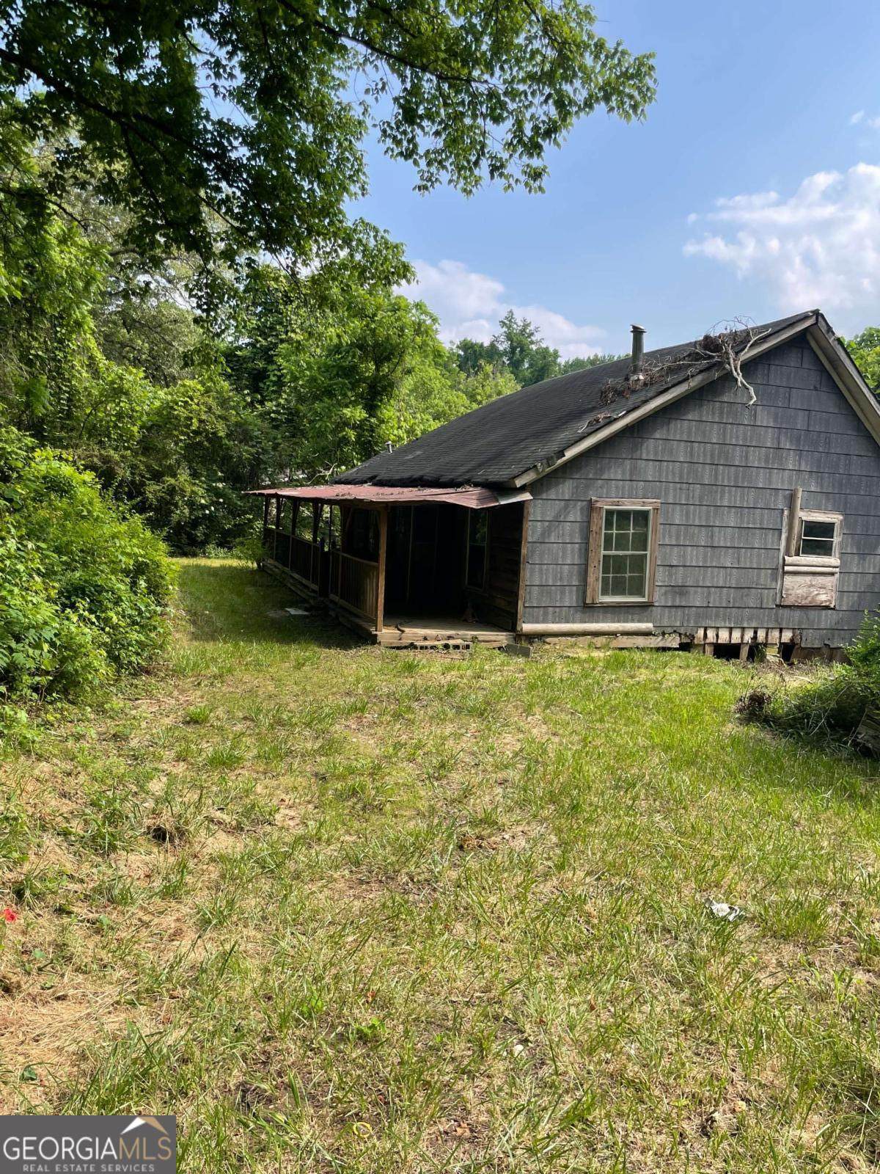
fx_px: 881
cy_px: 587
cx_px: 440
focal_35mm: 26
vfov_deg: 67.3
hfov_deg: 53.1
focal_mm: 4.2
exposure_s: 1/1147
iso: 32
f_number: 1.6
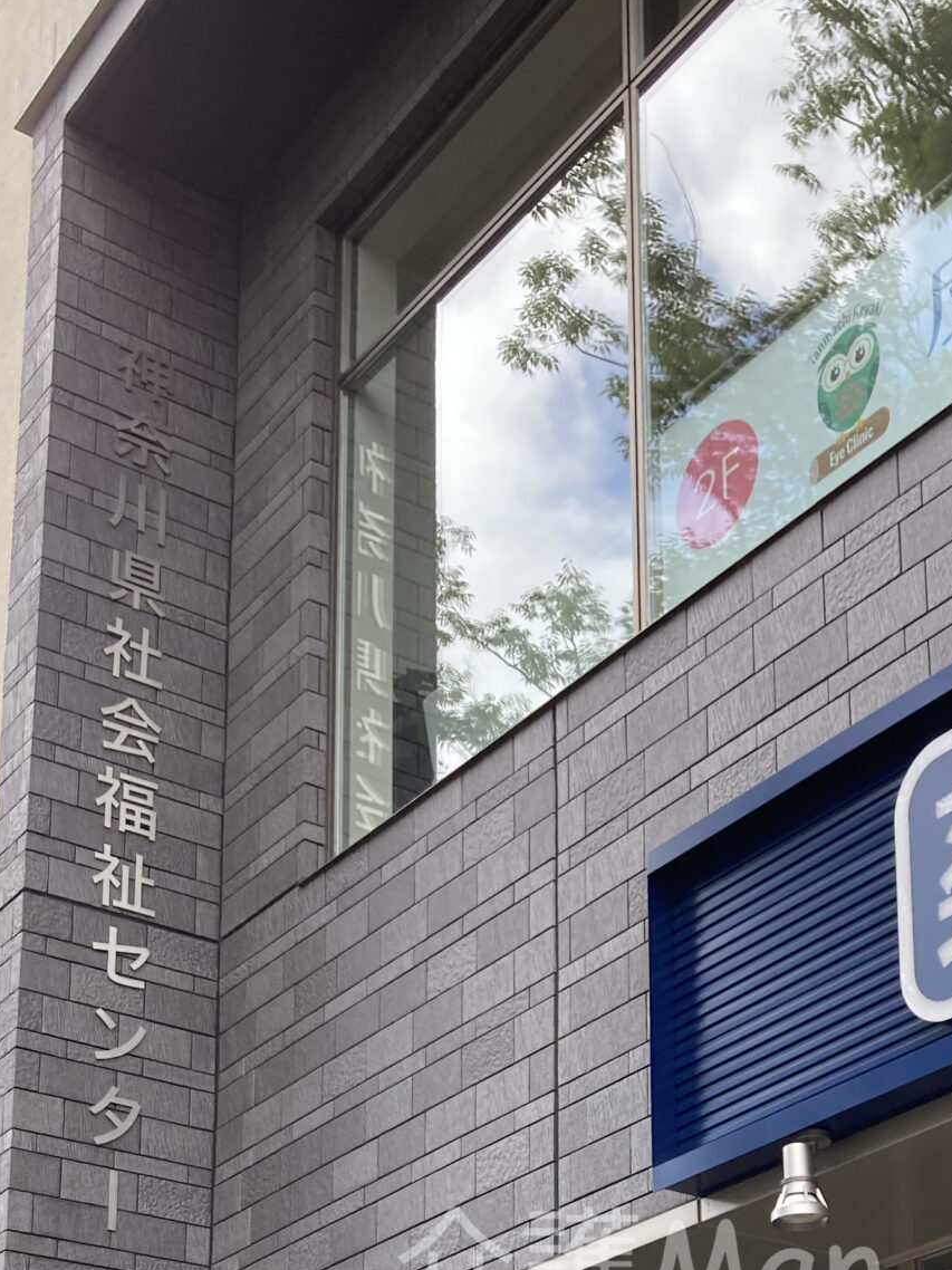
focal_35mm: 63
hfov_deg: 23.2
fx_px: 2311
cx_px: 638
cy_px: 1388
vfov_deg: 28.1
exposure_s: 1/372
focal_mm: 3.99
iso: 20
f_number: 1.8
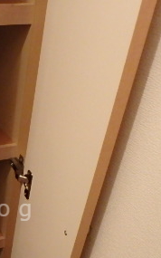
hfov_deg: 23.8
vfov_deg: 38.6
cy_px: 210
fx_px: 351
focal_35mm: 50
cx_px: -26
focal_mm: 3.7
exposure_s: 1/20
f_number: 3.5
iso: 800
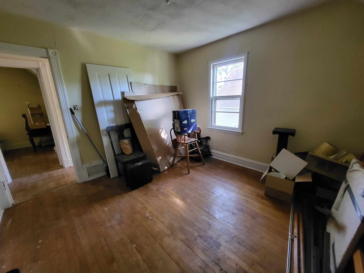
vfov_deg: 89.9
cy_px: 136
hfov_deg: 106.2
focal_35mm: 13
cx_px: 182
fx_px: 137
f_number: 2.2
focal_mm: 1.74
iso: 500
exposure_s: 1/30
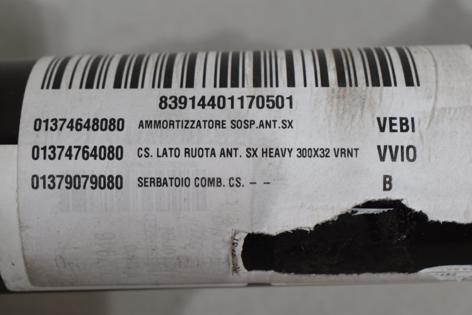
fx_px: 885
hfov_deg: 29.9
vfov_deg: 20.2
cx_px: 236
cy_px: 158
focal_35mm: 68
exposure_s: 1/60
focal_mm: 45
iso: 400
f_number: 8
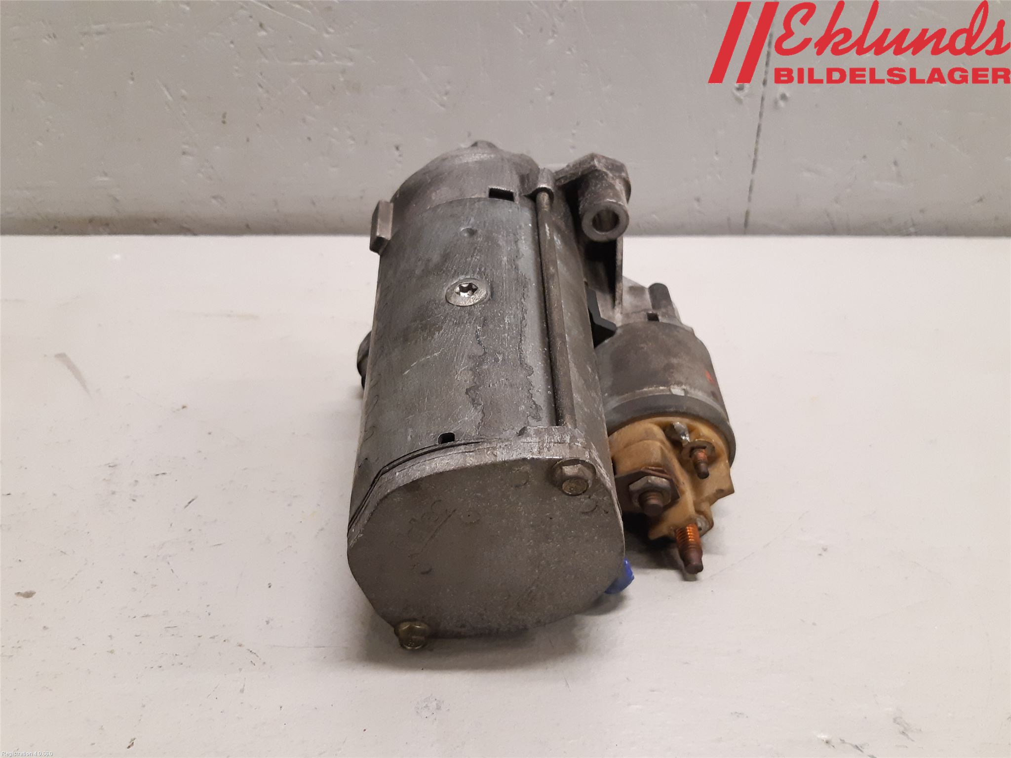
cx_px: 506
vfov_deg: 53.1
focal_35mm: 26
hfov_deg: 67.3
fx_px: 759
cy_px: 379
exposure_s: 1/50
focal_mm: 3.93
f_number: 1.7
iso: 250
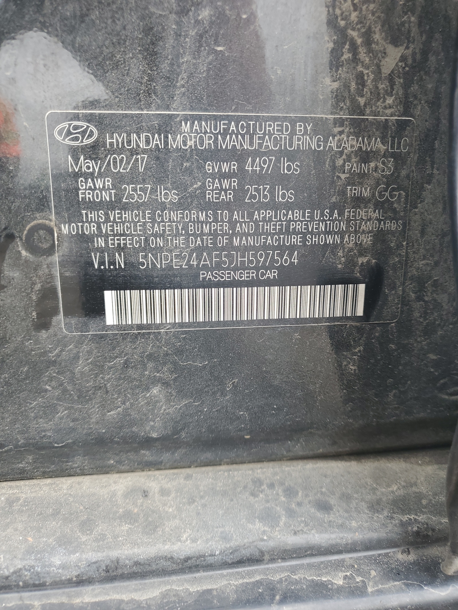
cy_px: 305
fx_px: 459
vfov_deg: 67.3
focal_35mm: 26
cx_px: 229
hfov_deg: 53.1
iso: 52
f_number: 1.5
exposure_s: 1/120
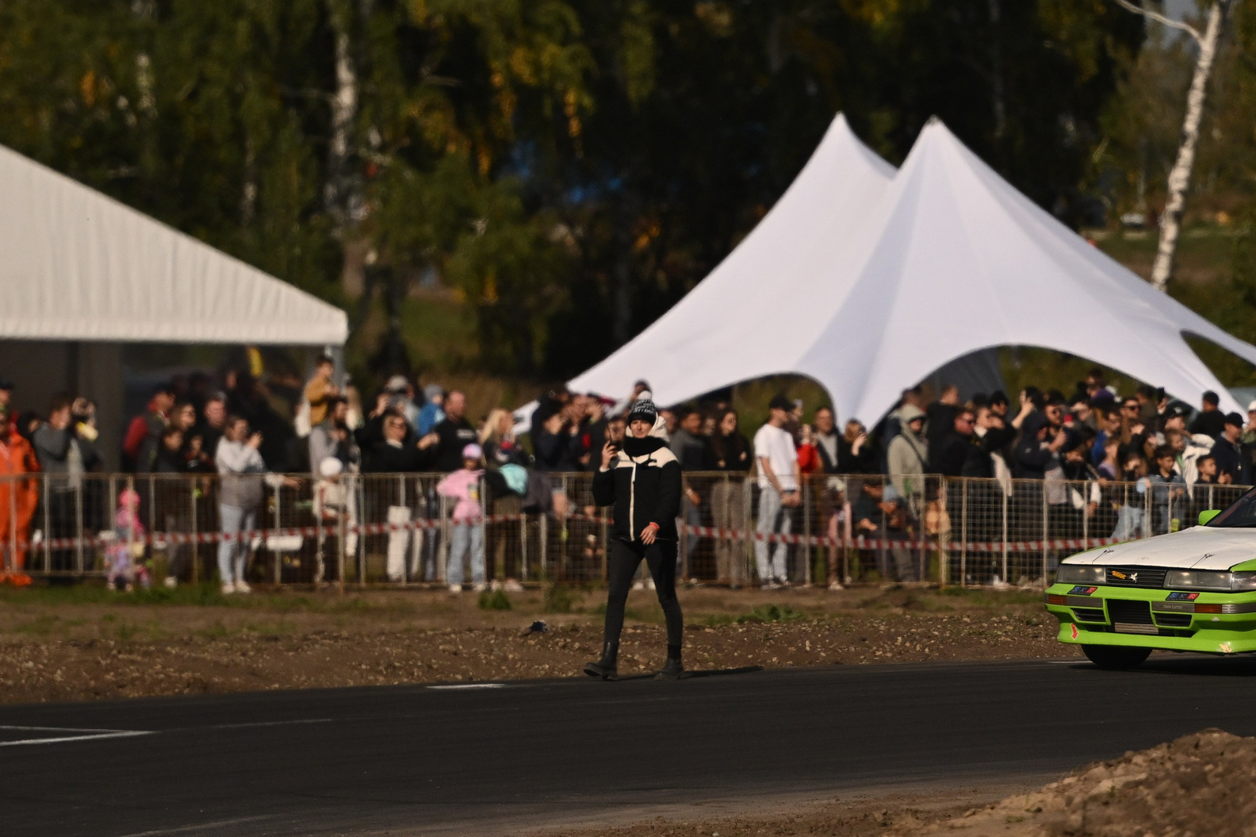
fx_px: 16915
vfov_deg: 2.8
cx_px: 880
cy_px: 527
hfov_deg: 4.3
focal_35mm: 485
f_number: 2.8
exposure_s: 1/32000
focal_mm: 200
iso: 560
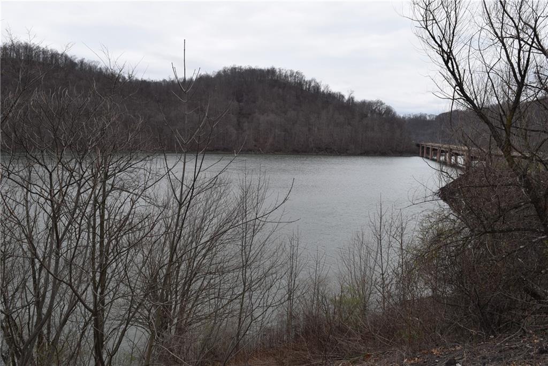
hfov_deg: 61.9
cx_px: 274
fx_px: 457
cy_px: 183
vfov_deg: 43.6
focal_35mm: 30
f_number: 9
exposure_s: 1/320
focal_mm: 20
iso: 200
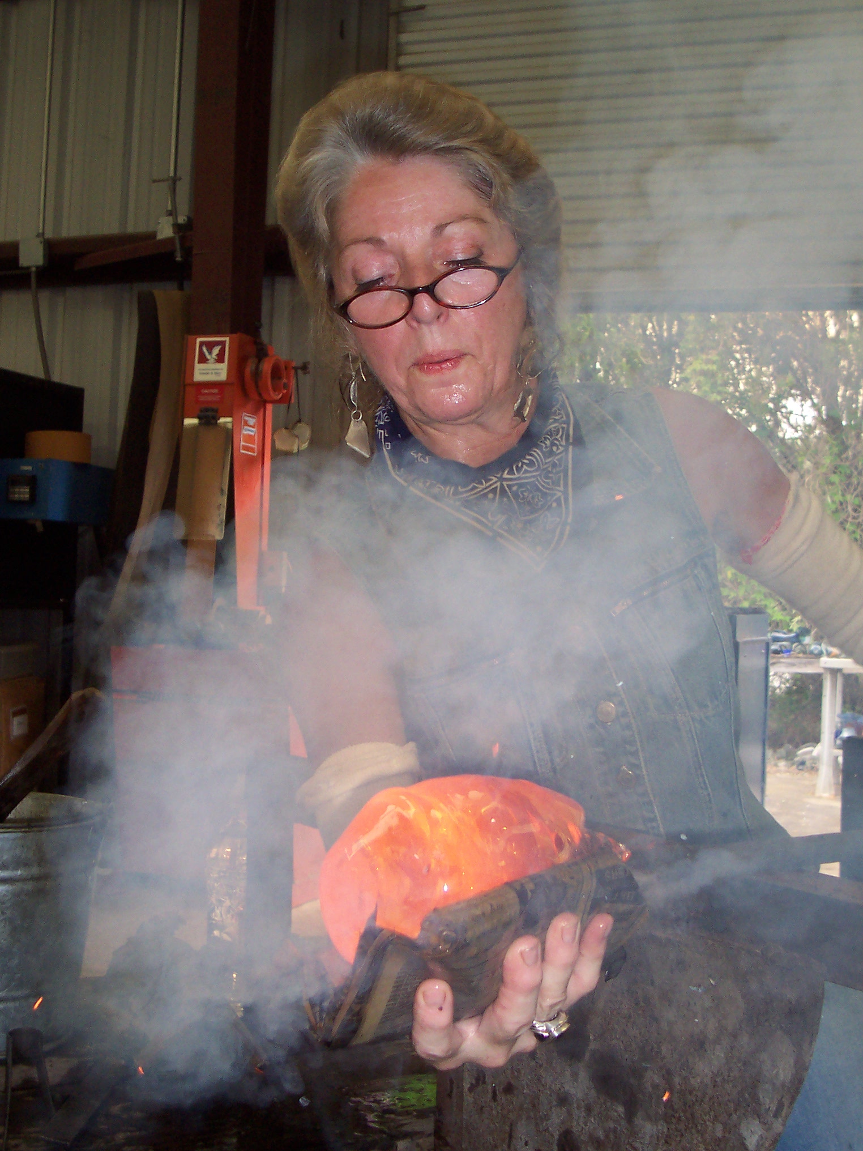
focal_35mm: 46
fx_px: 1529
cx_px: 432
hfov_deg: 31.5
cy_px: 576
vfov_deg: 41.2
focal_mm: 7
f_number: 3
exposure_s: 1/60
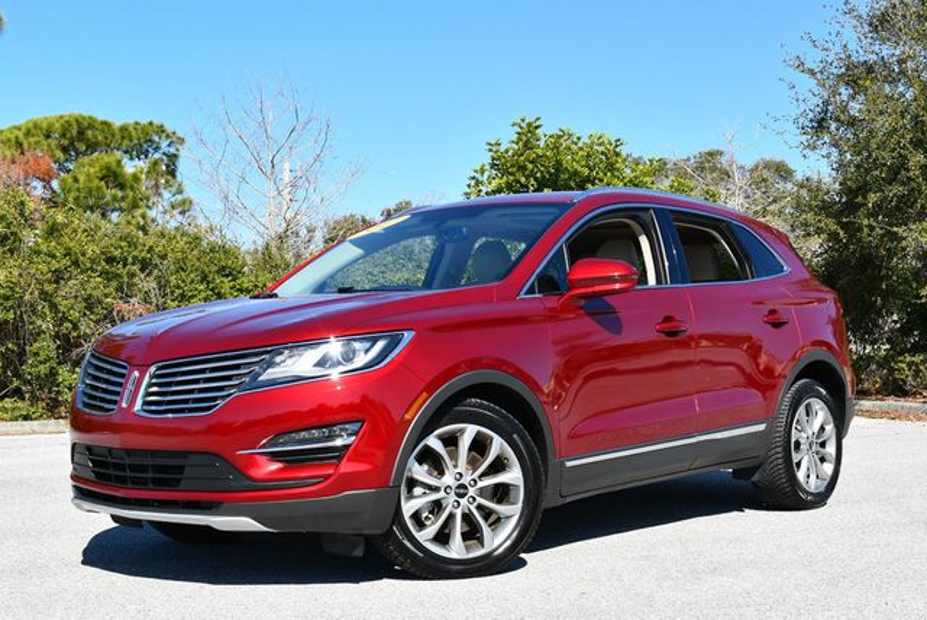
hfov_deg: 38.2
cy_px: 310
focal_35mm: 52
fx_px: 1340
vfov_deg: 26.0
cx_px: 464
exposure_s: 1/250
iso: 140
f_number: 8
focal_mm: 26
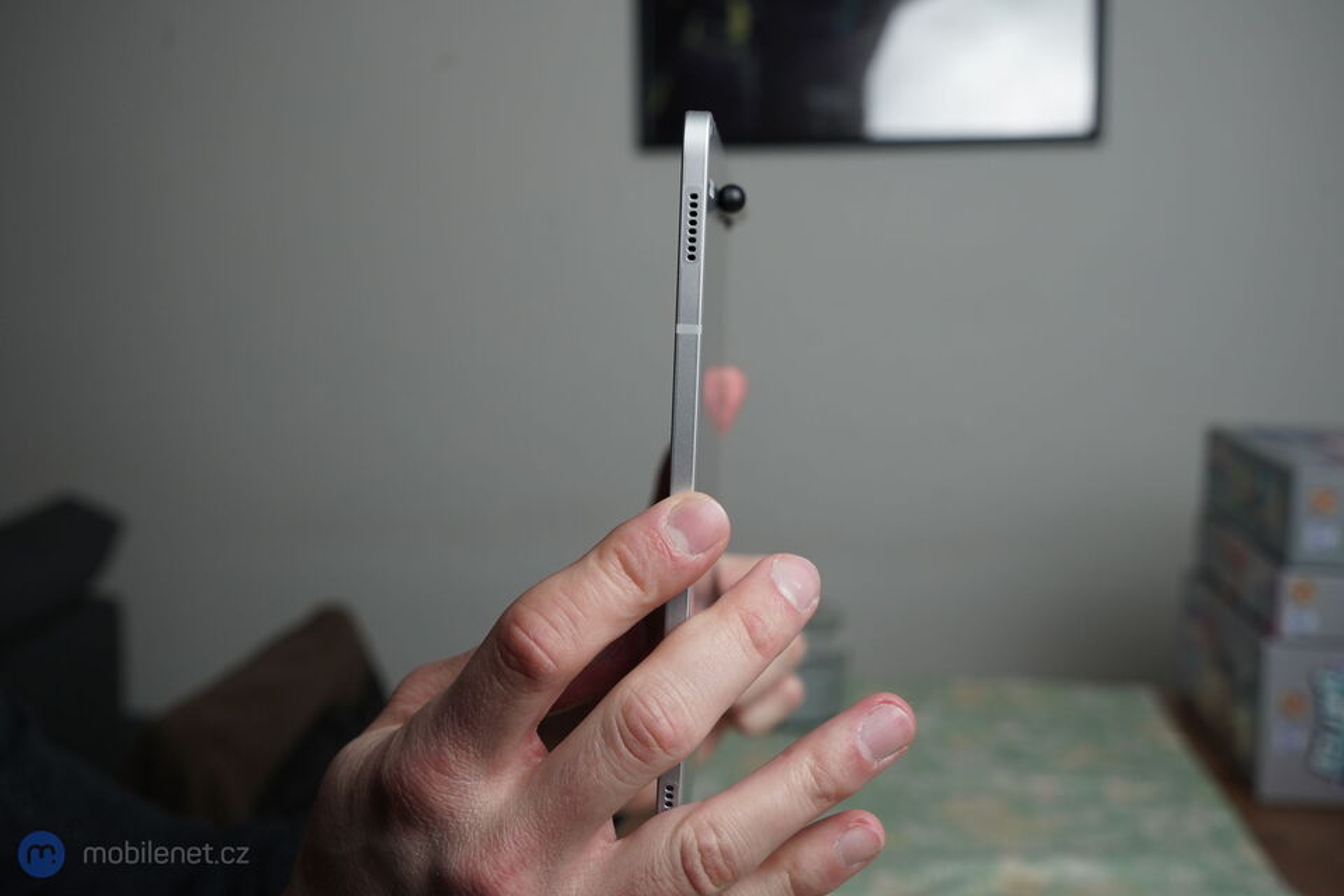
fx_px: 1493
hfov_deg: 48.5
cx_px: 672
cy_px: 448
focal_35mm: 40
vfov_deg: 33.4
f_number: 6.3
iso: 640
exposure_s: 1/160
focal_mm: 40
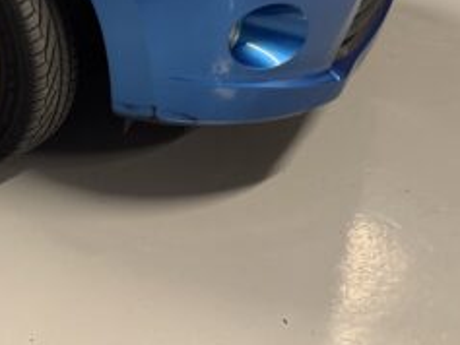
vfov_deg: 16.3
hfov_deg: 20.9
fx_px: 1077
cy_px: -205
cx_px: -204
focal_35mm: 81
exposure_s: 1/50
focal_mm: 6.76
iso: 160
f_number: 1.78
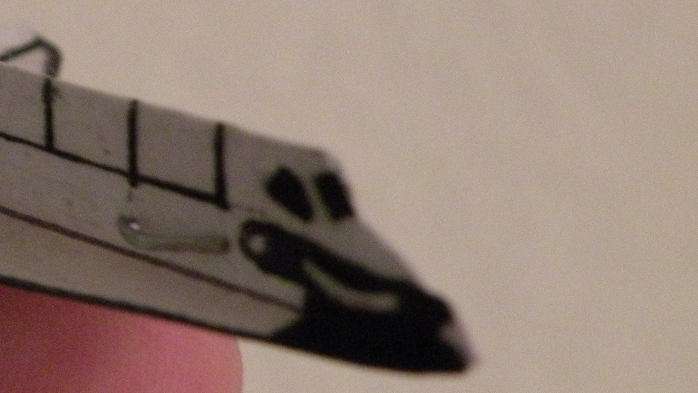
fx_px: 1851
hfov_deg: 20.5
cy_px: 218
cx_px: -30
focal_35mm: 100
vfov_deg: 12.1
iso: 439
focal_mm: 7.4
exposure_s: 1/8
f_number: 3.2
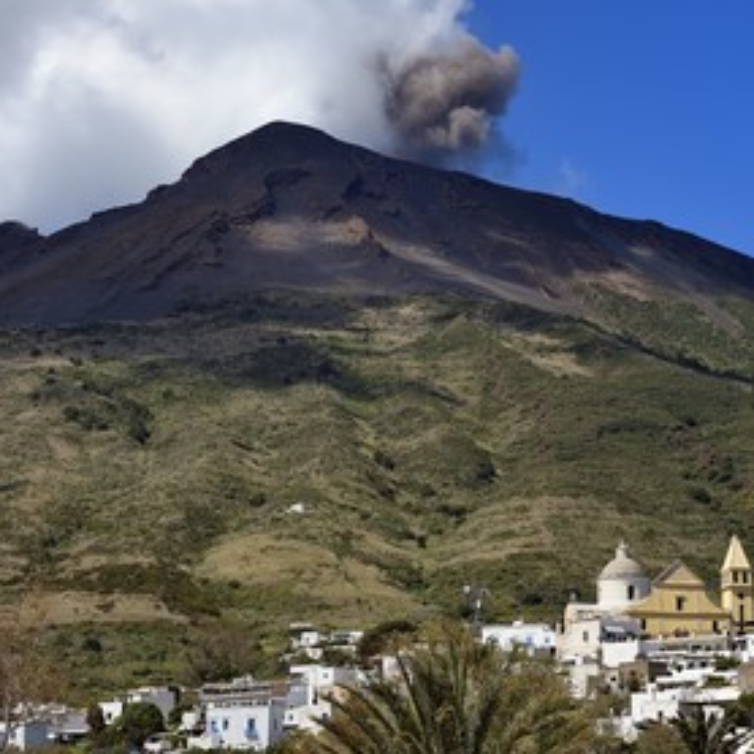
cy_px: 377
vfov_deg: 19.3
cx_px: 499
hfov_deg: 19.2
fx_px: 2218
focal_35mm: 90
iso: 200
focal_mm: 70
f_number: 13
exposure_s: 1/320
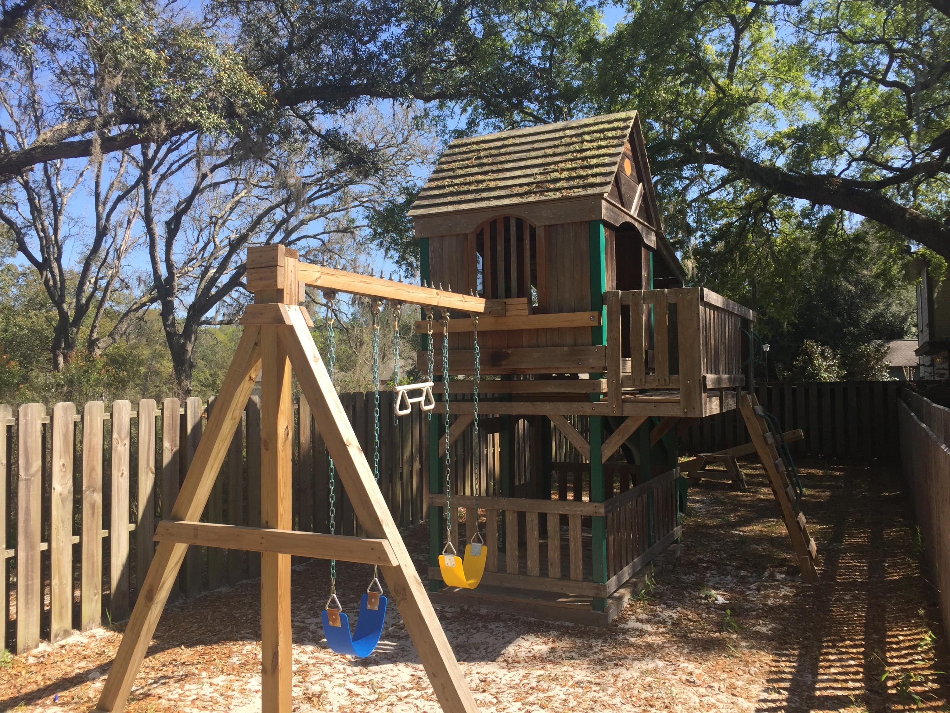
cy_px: 356
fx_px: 796
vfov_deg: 48.2
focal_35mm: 29
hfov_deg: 61.7
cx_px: 475
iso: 32
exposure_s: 1/1014
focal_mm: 4.15
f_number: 2.2
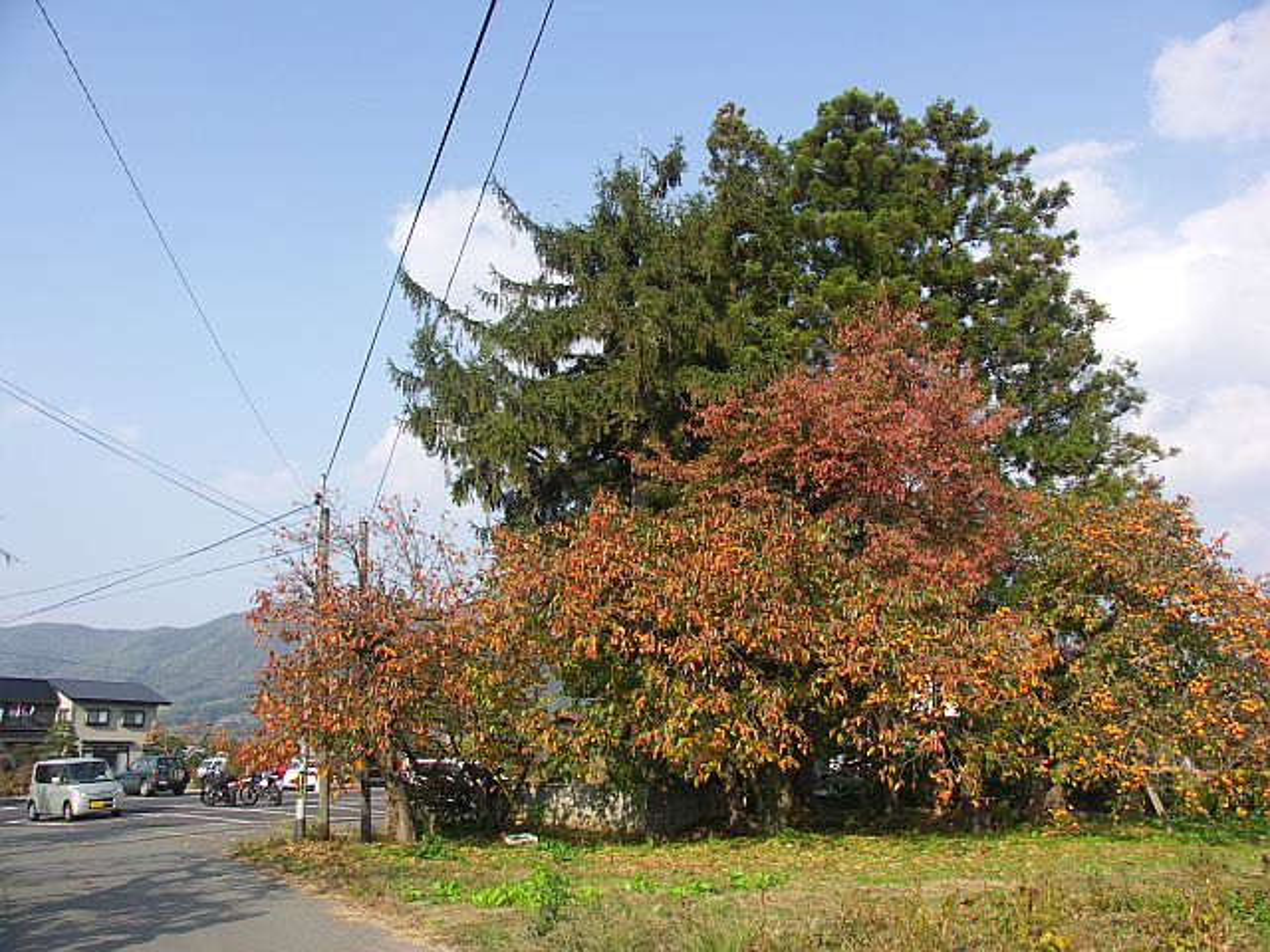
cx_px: 635
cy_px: 476
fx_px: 1027
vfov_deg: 49.7
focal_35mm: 28
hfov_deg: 63.4
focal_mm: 7.2
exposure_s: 1/200
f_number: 5
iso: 50
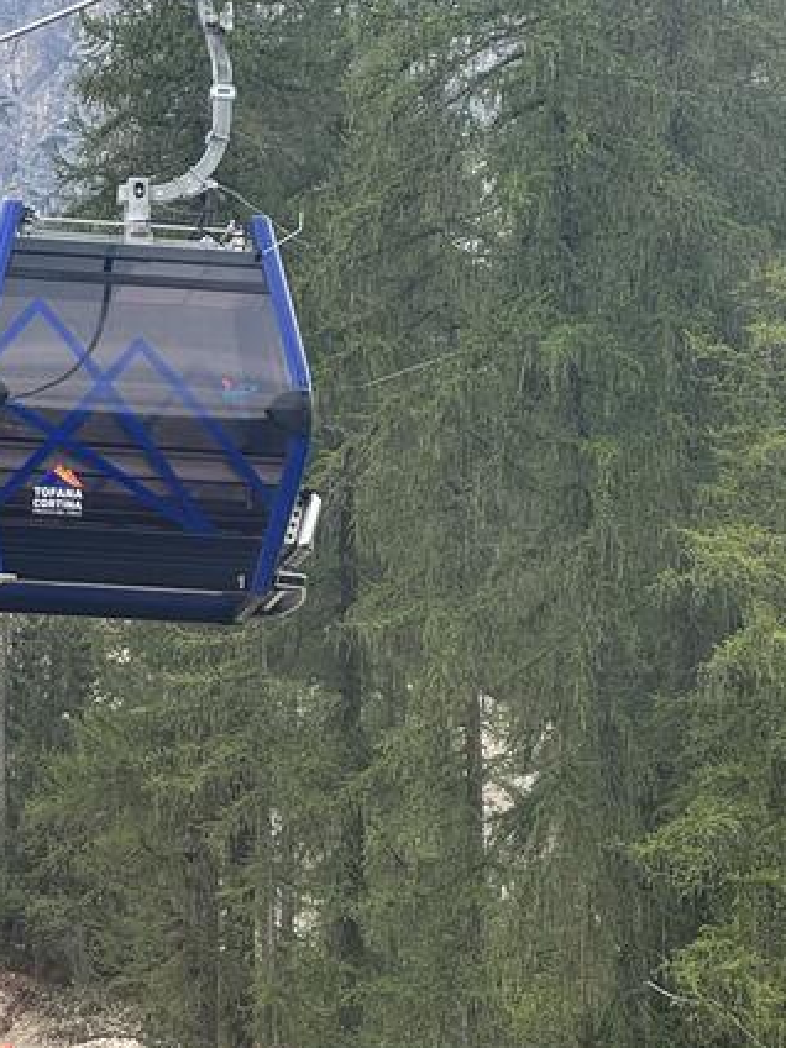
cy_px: 576
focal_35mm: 187
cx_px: -127
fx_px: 5661
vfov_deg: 10.6
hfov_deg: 7.9
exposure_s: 1/99
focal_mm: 9
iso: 25
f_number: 2.8
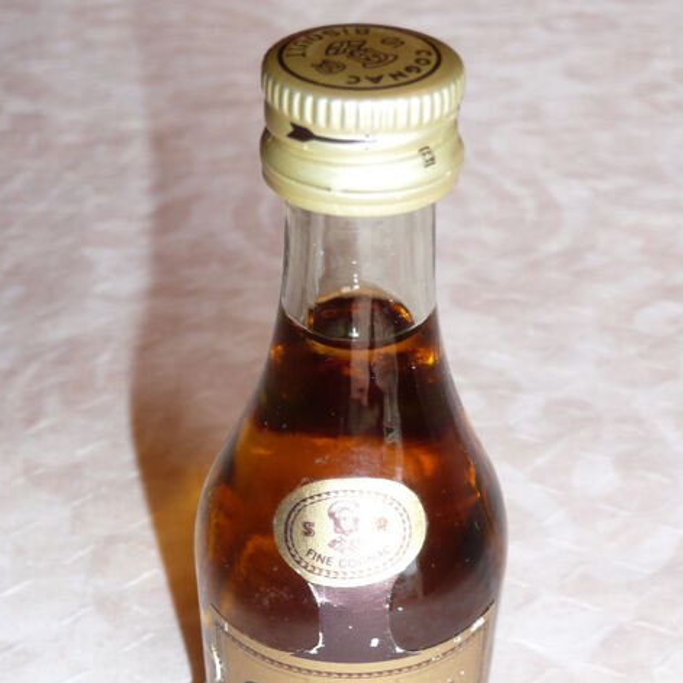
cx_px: 336
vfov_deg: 28.5
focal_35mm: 60
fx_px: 1339
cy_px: 441
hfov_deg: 28.6
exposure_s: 1/30
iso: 100
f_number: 4.2
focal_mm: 8.2
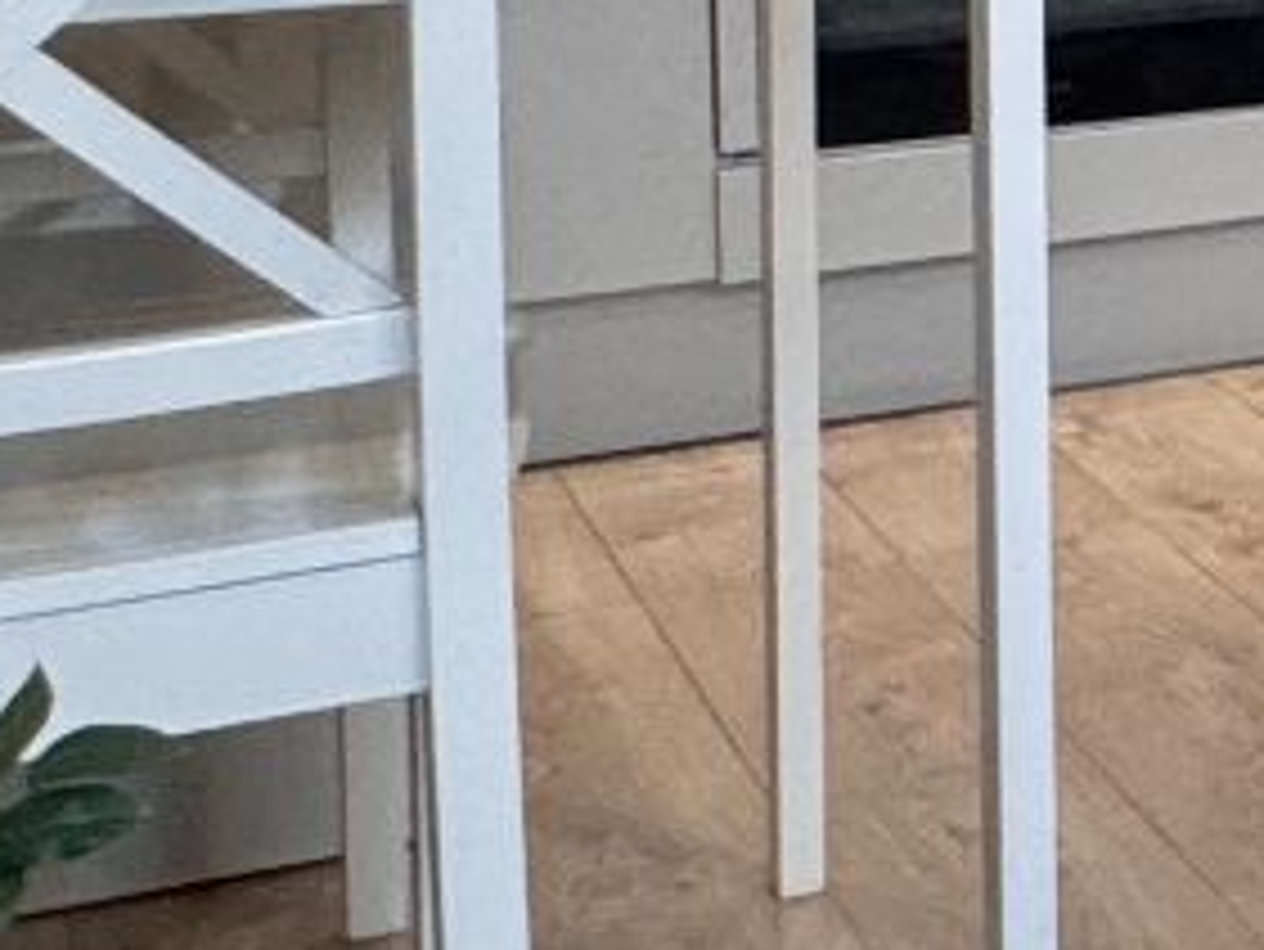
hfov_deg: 12.9
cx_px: 3302
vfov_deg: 13.8
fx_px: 3726
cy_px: -365
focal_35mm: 102
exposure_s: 1/100
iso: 250
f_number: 2.2
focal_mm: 2.22
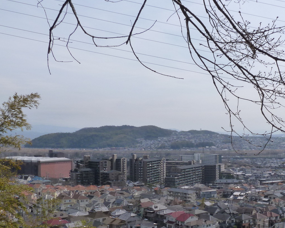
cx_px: 227
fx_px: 413
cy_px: 148
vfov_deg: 30.7
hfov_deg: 36.8
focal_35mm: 49
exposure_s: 1/800
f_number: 5.6
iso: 125
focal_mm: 5
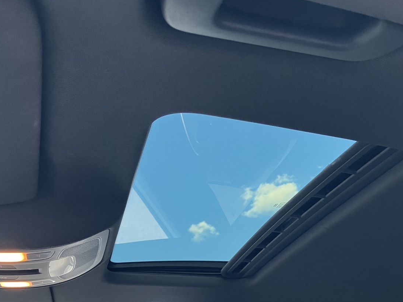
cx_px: 233
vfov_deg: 38.4
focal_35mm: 37
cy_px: 190
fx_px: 431
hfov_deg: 50.0
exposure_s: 1/60
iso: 125
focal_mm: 3.99
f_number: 1.8
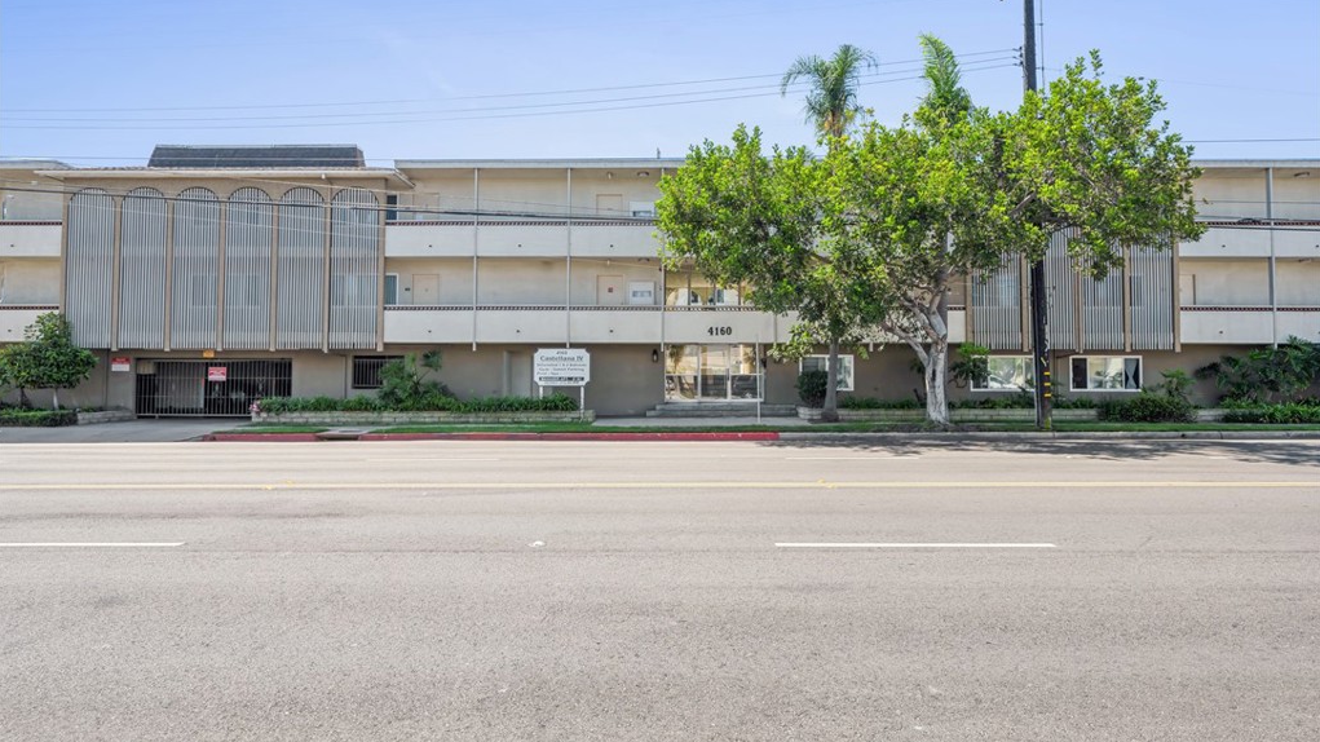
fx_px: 735
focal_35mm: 21
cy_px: 352
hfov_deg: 83.9
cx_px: 659
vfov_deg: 53.6
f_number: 9
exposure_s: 1/160
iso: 100
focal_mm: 20
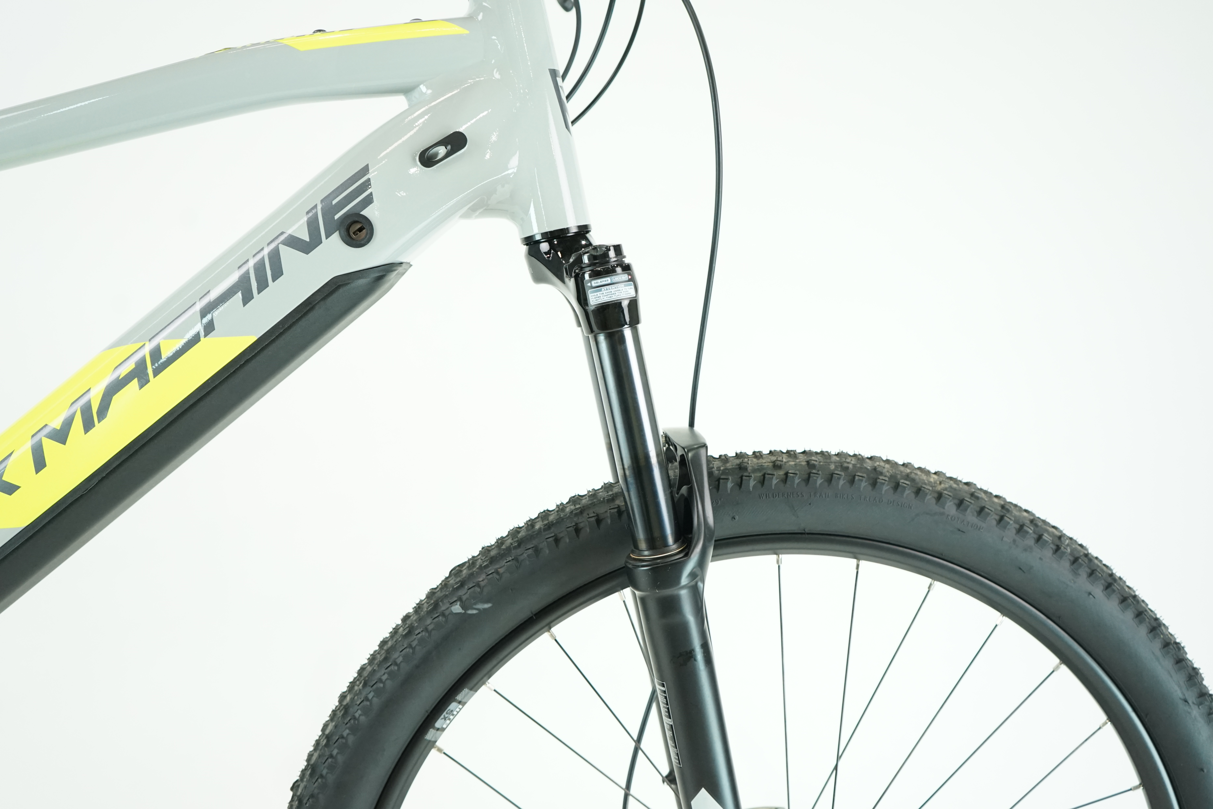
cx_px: 606
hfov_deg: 60.3
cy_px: 404
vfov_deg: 42.3
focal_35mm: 31
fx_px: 1044
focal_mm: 31
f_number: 4.5
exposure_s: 1/200
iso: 2000
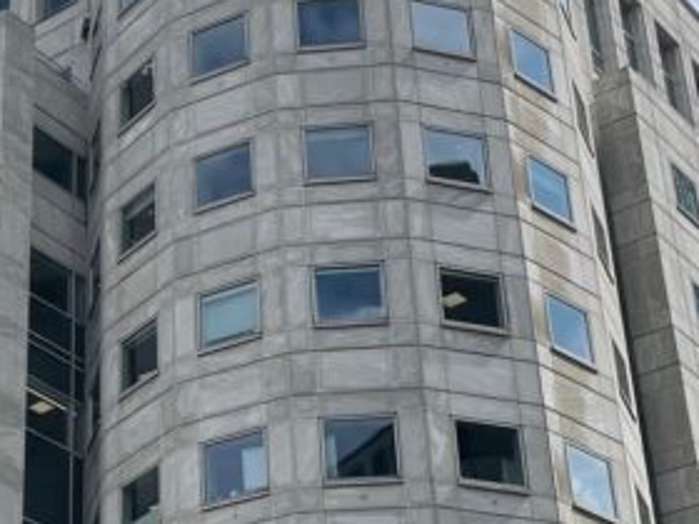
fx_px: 1918
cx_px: 117
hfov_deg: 20.4
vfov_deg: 15.6
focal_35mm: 95
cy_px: 309
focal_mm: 4.2
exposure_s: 1/6135
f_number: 1.6
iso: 32
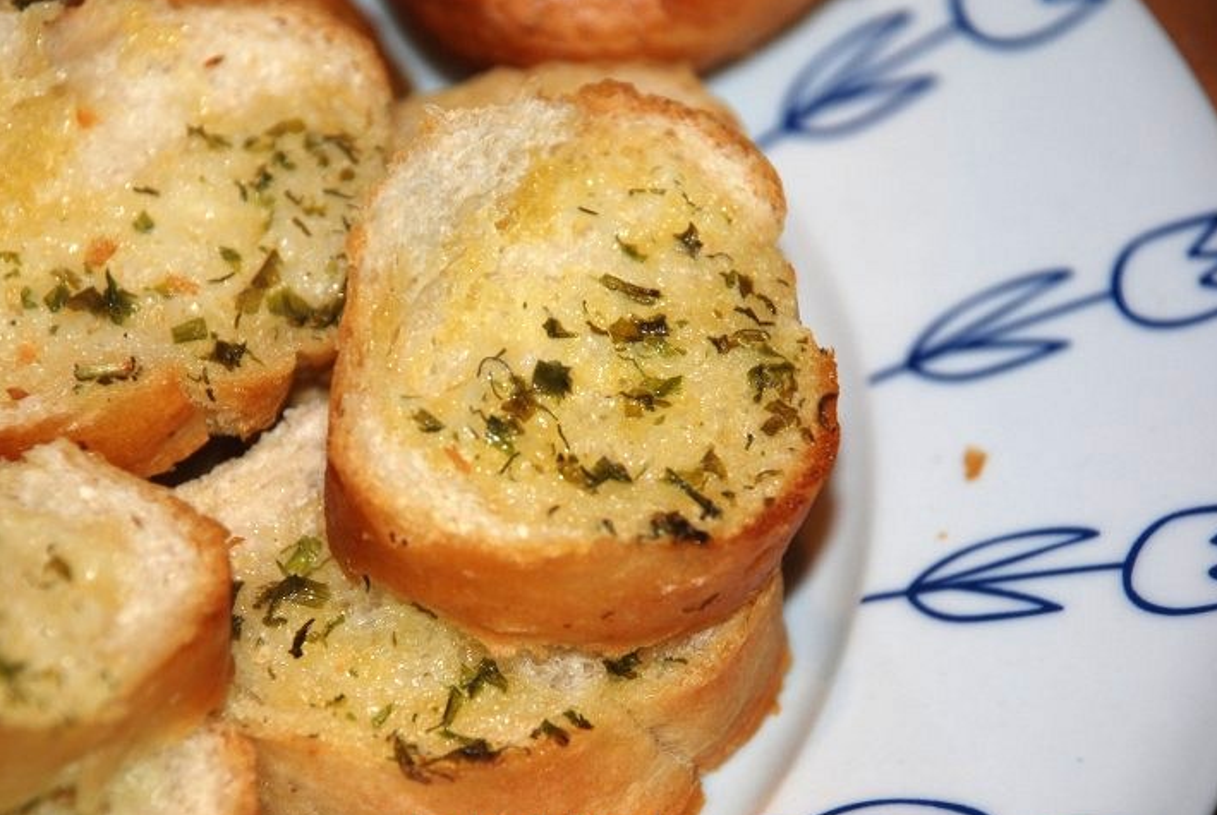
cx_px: 536
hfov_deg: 9.0
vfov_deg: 6.0
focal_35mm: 229
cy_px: 391
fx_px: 7738
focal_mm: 135
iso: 160
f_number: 5.6
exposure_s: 1/60
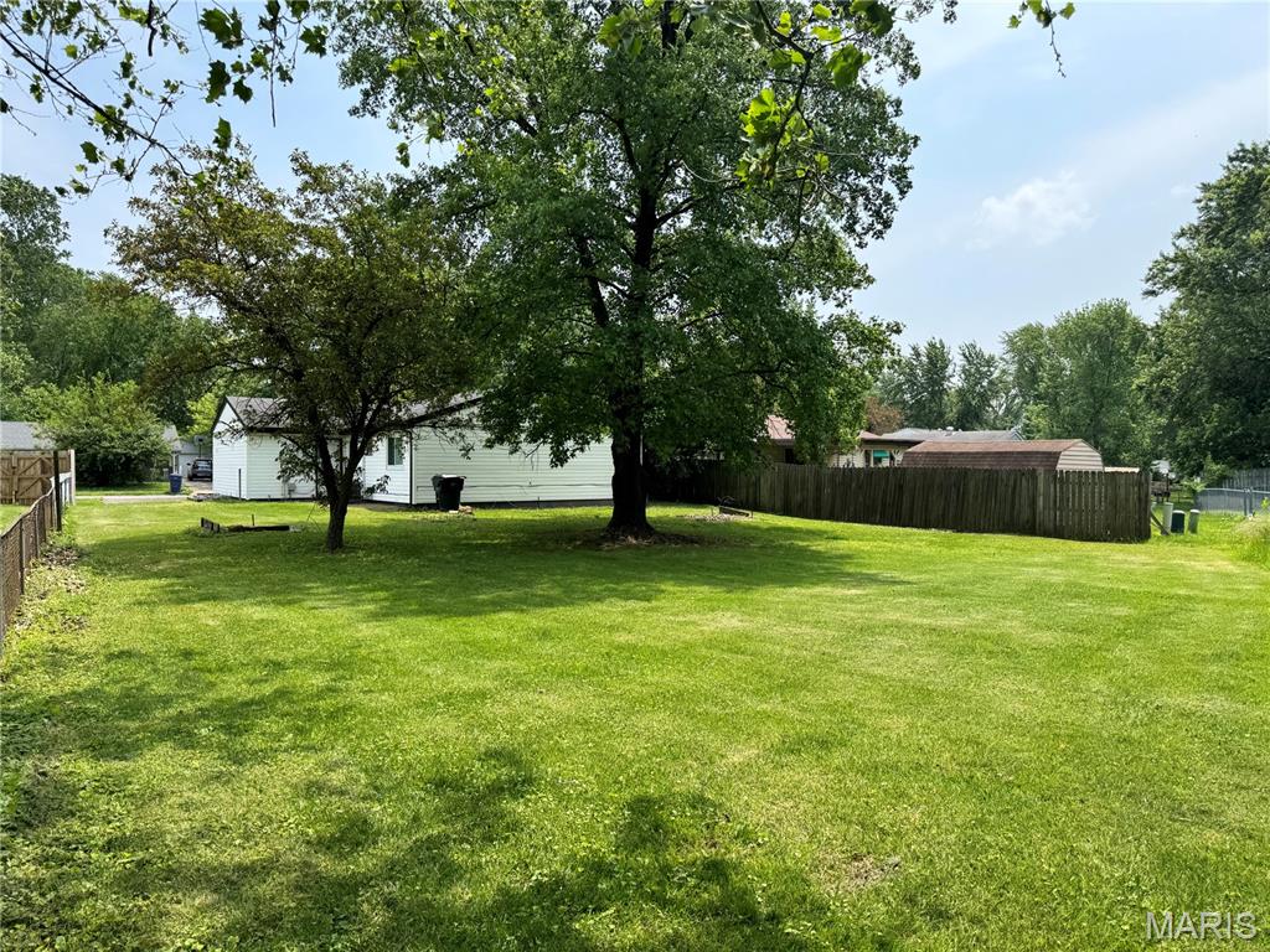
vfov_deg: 56.8
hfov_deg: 71.6
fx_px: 881
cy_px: 476
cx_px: 635
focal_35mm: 24
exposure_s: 1/2710
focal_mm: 6.76
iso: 80
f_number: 1.78
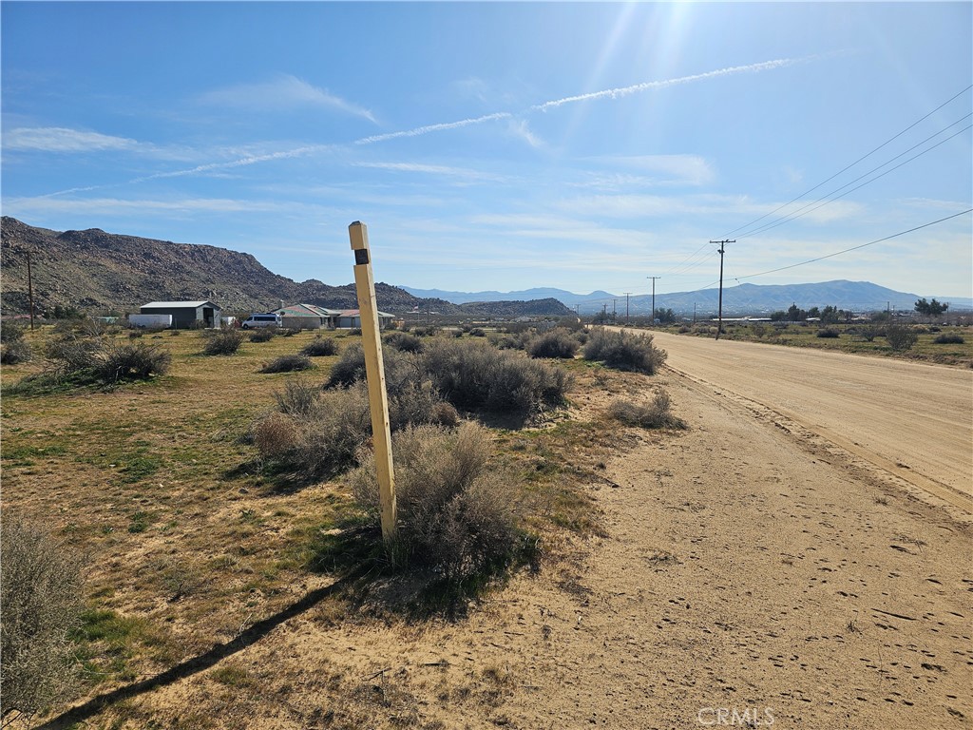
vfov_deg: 58.9
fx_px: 646
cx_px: 486
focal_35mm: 23
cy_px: 365
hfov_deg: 73.9
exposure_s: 1/1606
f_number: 1.7
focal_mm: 6.3
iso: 10
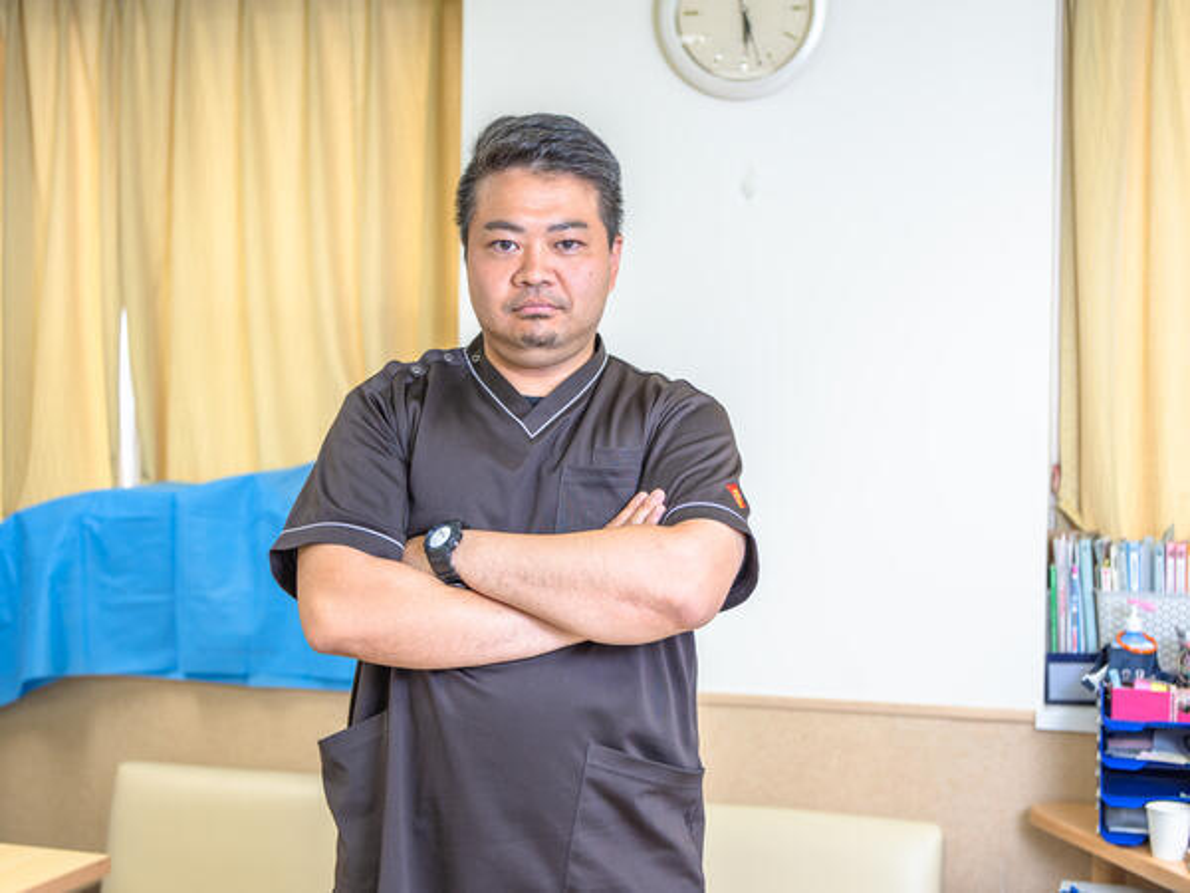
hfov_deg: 38.2
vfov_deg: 29.1
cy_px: 446
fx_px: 1719
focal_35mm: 50
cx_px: 595
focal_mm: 25
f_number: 1.7
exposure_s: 1/160
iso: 200
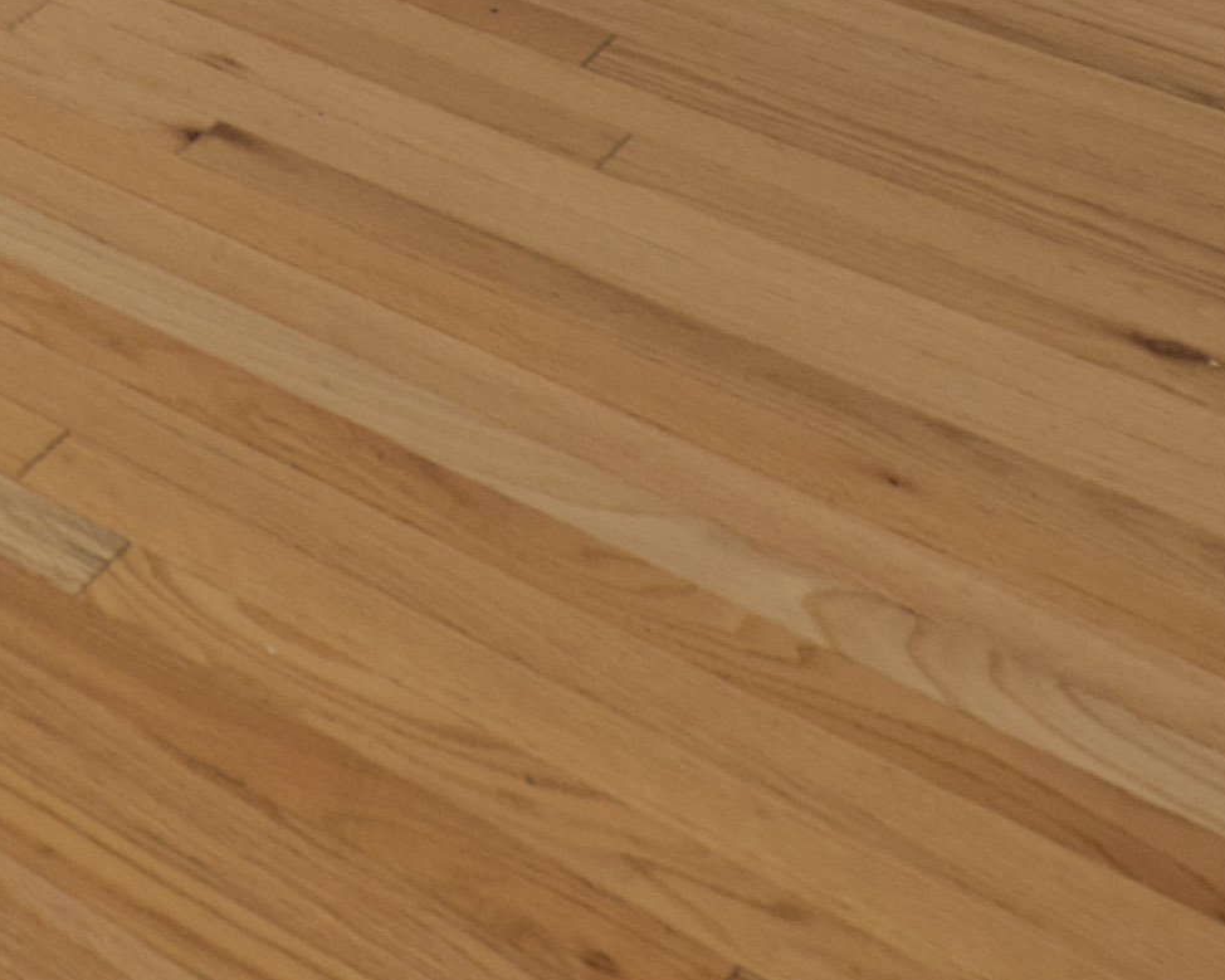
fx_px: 3154
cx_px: -1070
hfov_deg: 17.3
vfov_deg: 12.8
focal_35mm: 87
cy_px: -1487
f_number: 8
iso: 320
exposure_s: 1/30
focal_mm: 15
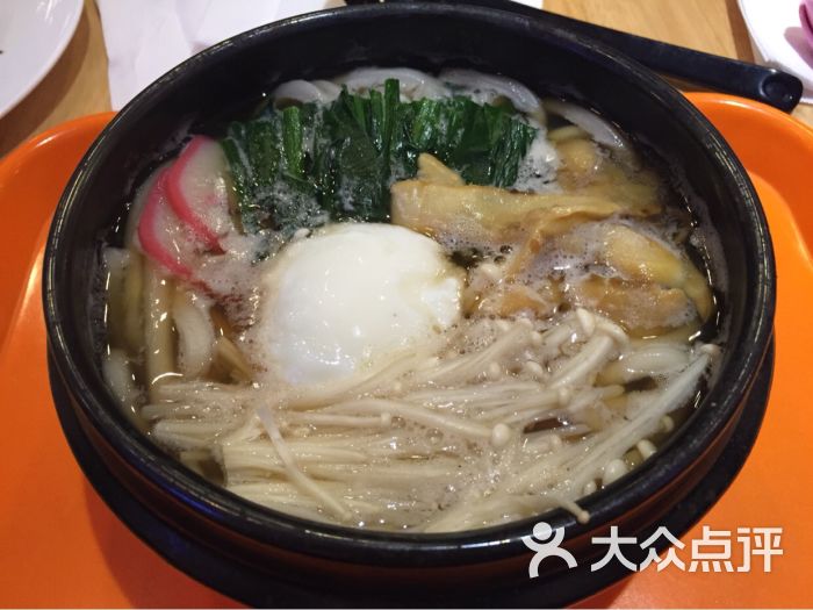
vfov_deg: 48.2
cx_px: 406
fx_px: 681
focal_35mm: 29
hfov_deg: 61.7
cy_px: 305
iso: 160
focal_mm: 4.15
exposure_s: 1/30
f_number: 2.2
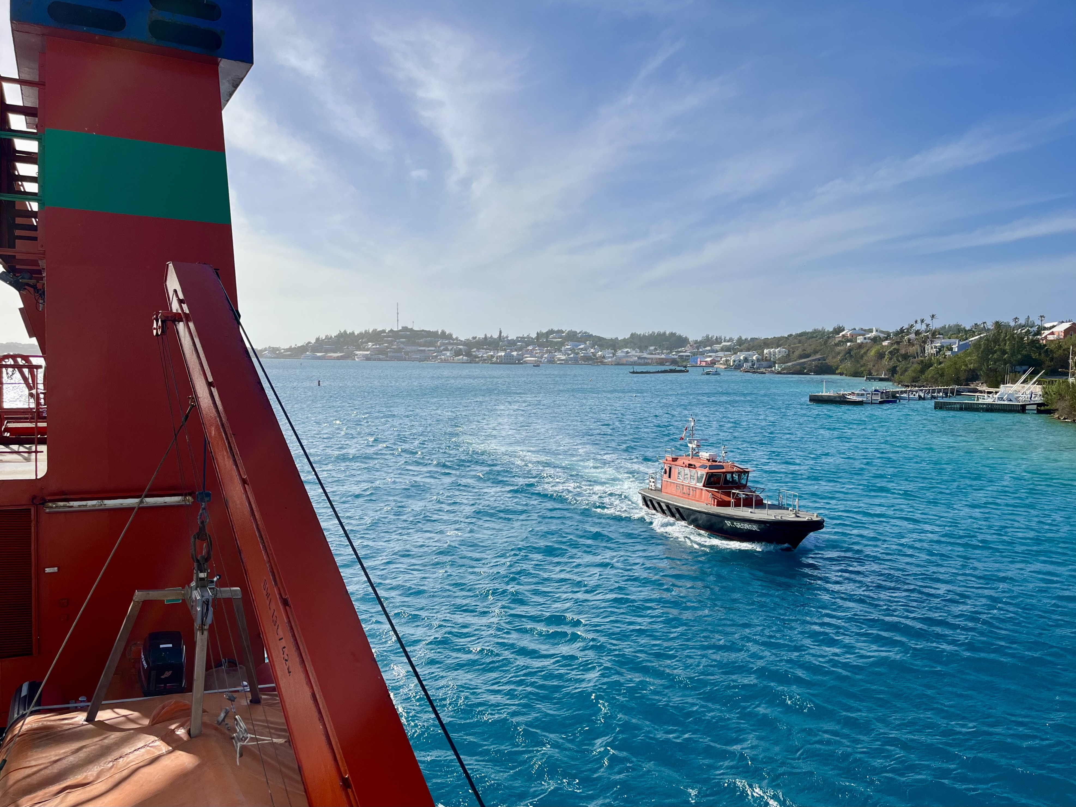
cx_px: 538
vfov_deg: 53.1
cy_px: 404
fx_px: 808
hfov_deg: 67.3
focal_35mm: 26
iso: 50
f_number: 1.6
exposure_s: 1/3876
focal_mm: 5.1
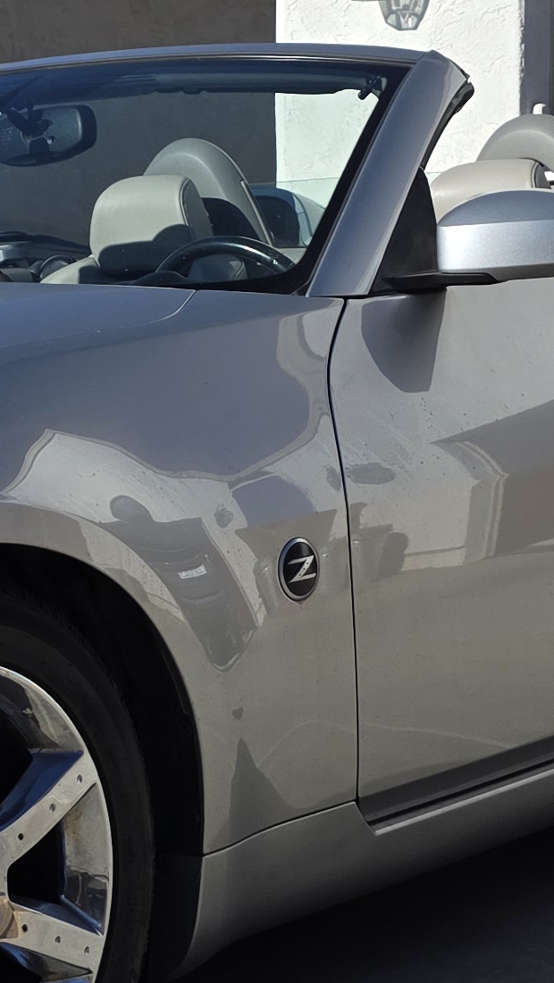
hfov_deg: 13.2
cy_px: 484
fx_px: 2374
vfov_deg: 23.4
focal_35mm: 91
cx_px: 22
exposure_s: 1/6574
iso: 80
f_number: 1.7
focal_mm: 6.3
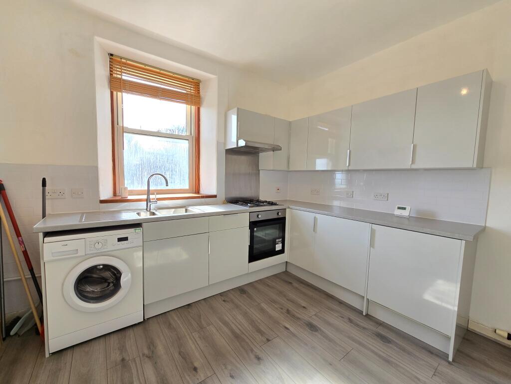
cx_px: 256
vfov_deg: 89.9
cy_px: 192
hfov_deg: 106.2
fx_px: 192
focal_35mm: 13
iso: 50
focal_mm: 2.2
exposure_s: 1/137
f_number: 2.2
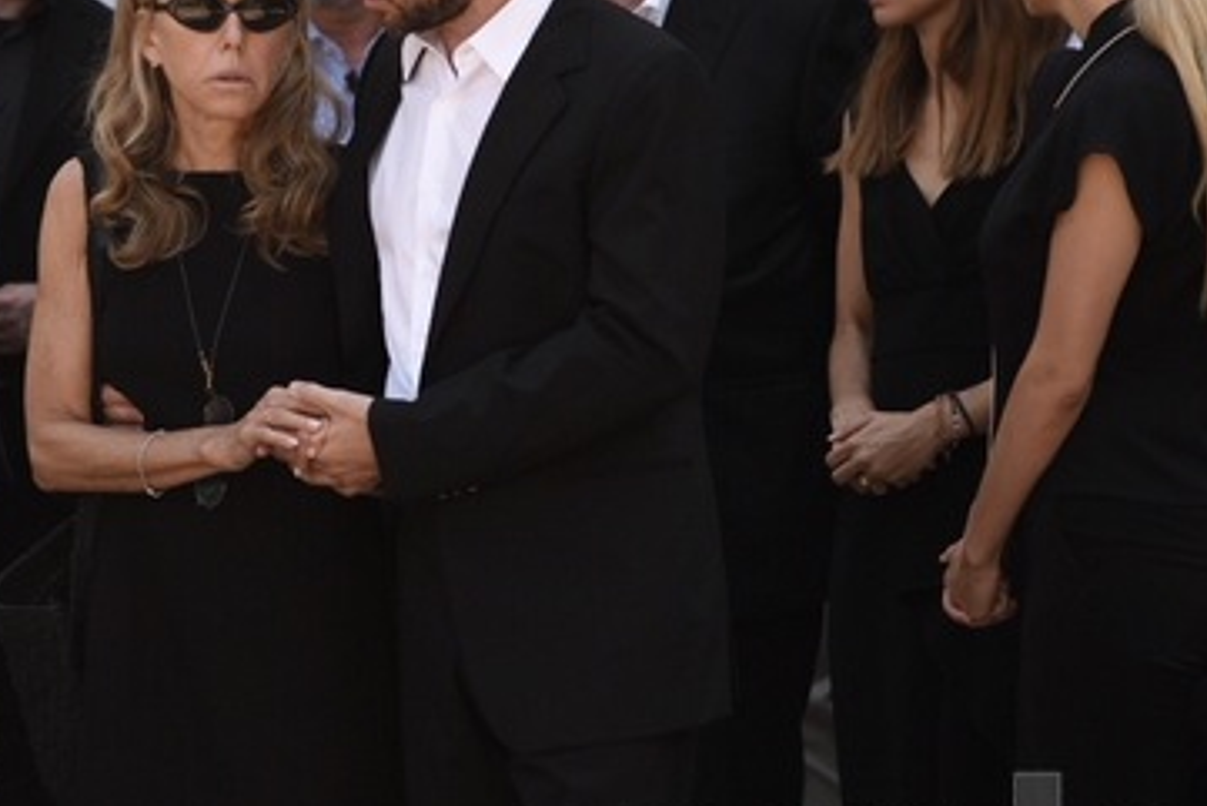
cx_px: 221
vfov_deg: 5.4
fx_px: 8586
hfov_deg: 8.0
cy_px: 161
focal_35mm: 256
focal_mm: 120
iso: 250
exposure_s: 1/400
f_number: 4
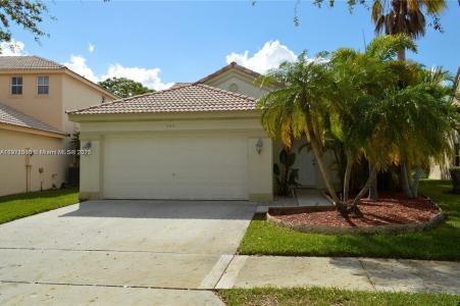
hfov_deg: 67.4
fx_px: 345
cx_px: 230
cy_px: 153
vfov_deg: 47.9
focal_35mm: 27
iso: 100
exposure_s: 1/200
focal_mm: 18
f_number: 9
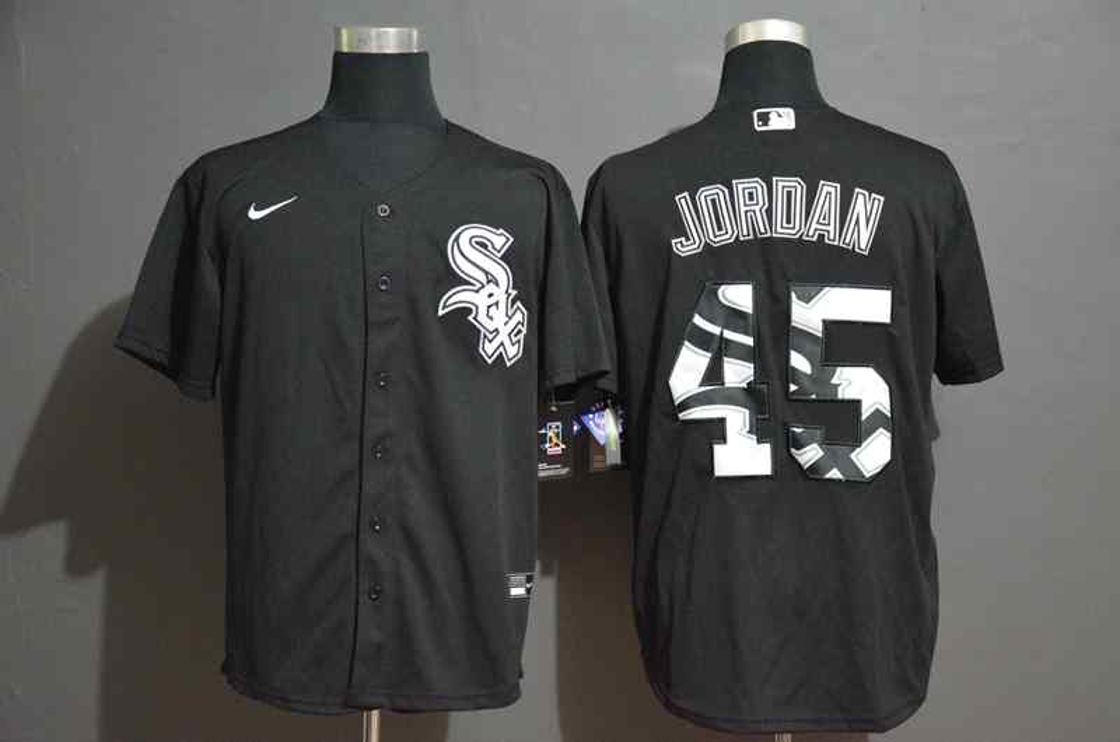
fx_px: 2096
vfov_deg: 20.1
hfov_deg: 29.9
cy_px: 371
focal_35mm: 68
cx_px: 560
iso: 4000
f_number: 4.5
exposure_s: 1/10
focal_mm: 45
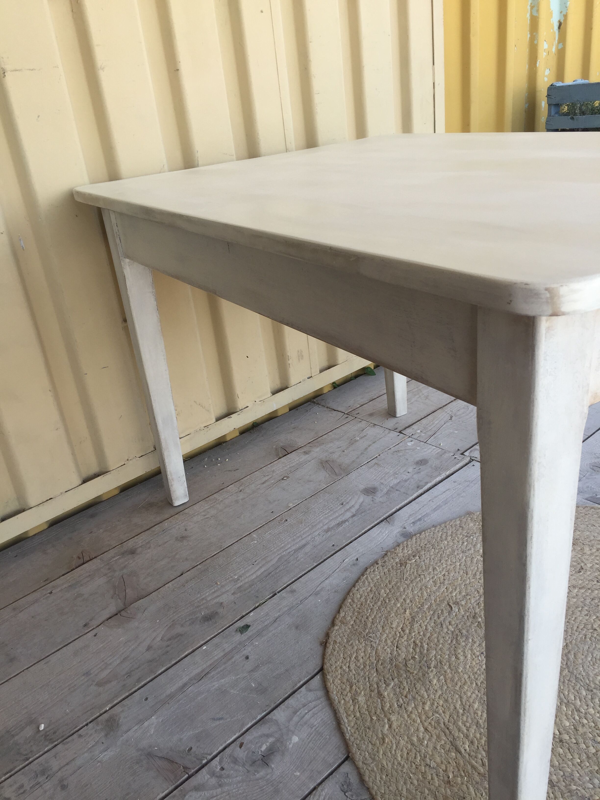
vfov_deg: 61.7
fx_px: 670
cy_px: 400
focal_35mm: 29
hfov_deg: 48.2
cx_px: 300
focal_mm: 4.15
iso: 32
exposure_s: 1/278
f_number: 2.2
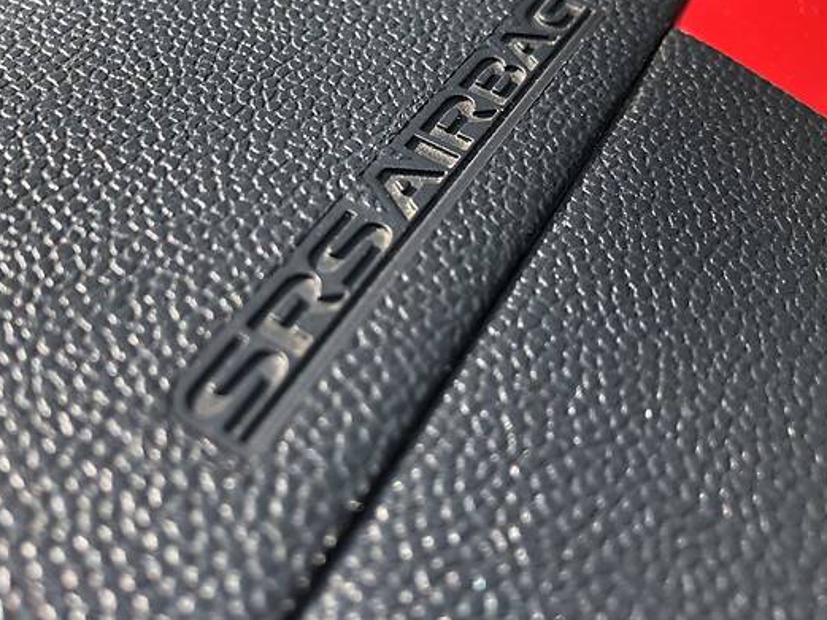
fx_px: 1028
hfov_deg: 43.4
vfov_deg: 33.0
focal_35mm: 43
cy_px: 162
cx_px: 300
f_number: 1.8
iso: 20
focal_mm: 4
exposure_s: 1/169
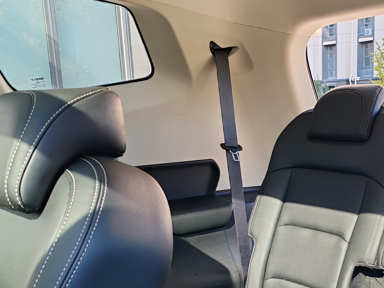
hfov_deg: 37.5
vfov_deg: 29.4
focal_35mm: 48
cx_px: 332
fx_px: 533
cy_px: 241
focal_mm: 6.12
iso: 100
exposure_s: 1/100
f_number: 1.9
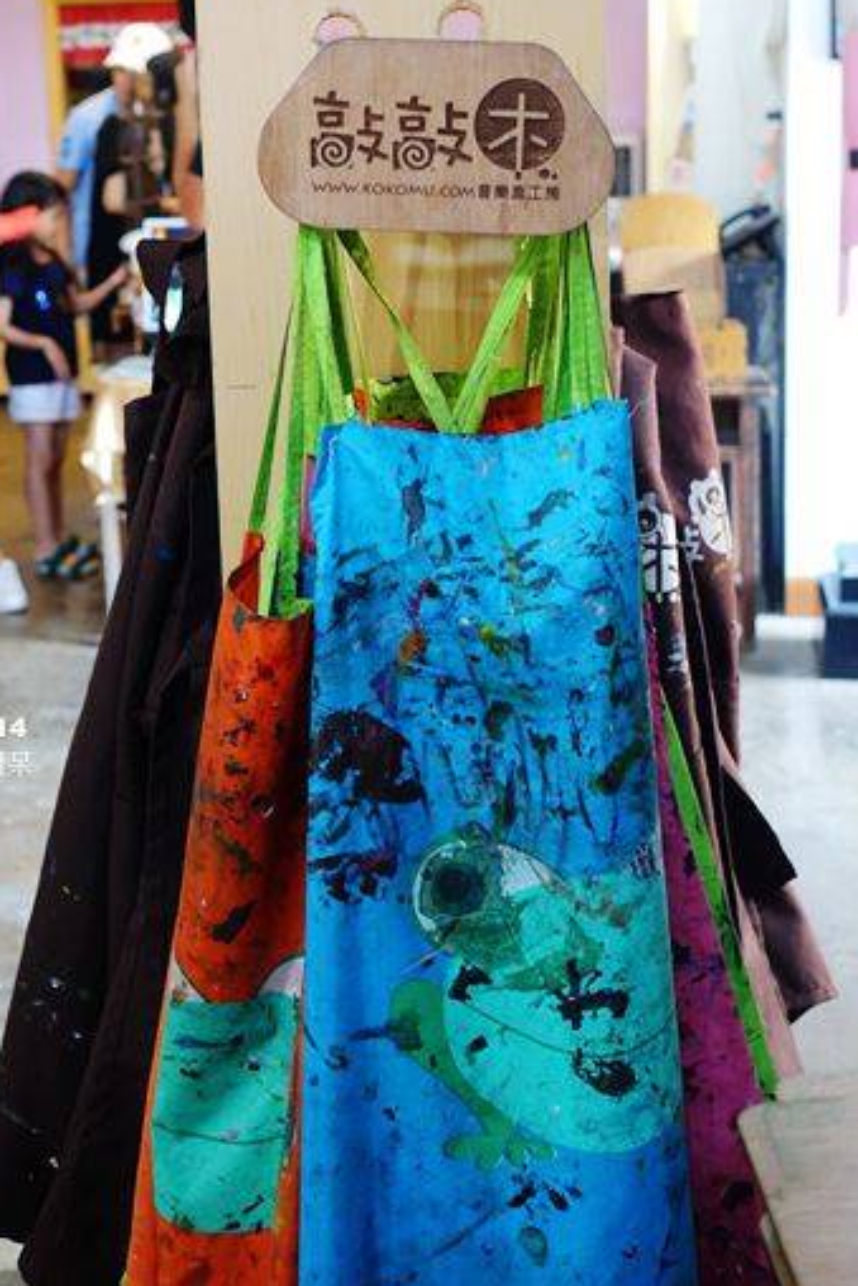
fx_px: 1965
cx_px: 361
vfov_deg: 36.1
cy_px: 511
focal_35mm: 55
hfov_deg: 24.6
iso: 800
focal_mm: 15.74
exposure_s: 1/40
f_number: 2.8
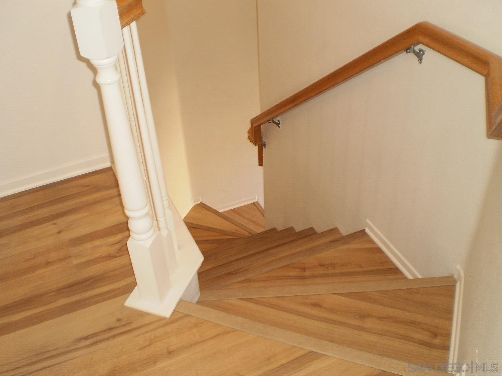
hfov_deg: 51.4
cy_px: 188
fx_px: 522
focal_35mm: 36
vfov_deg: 39.7
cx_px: 251
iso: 125
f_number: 3.1
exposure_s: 1/30
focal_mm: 6.3
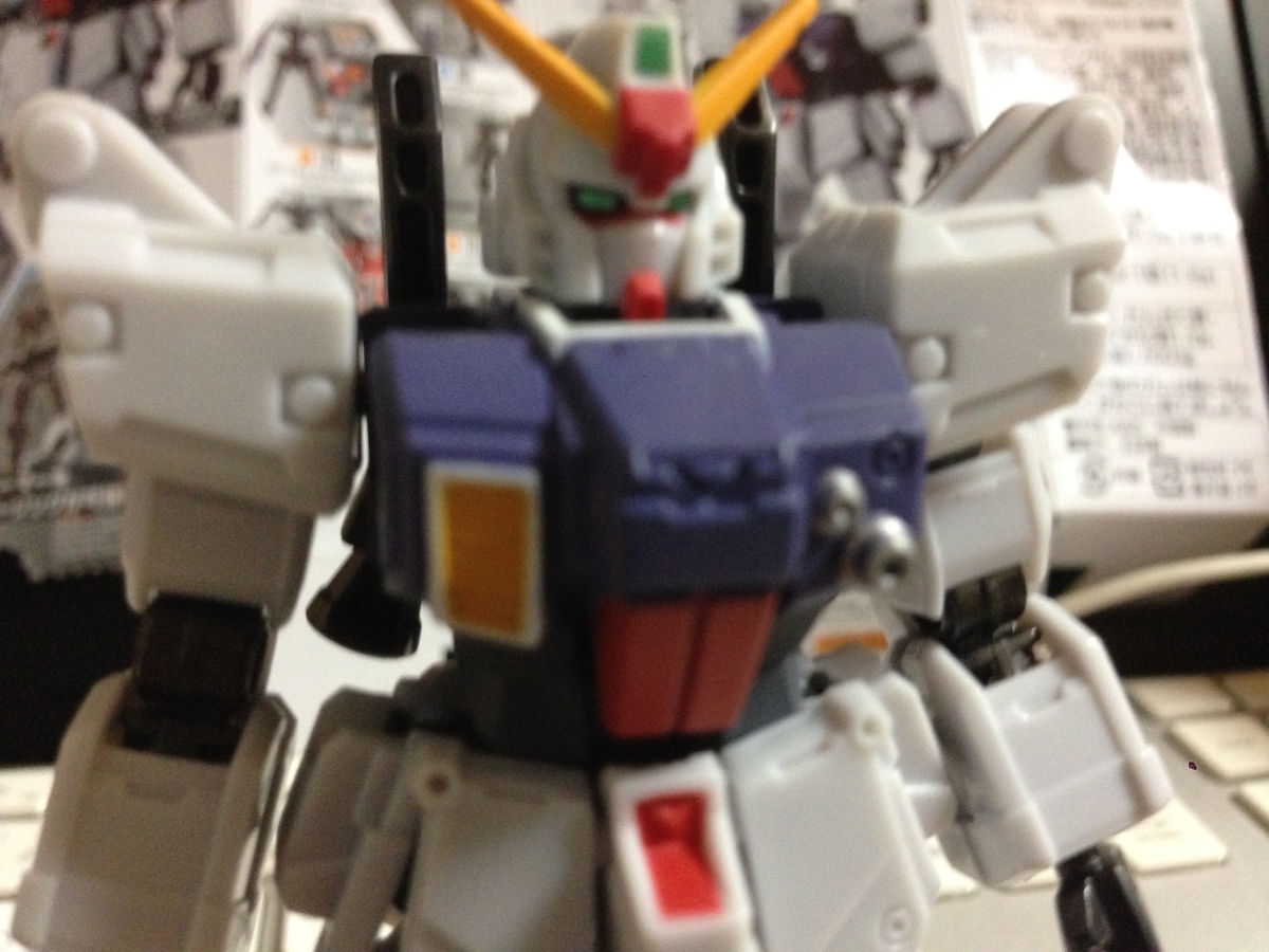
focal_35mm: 33
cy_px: 476
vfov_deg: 42.9
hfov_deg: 55.4
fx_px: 1210
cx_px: 634
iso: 400
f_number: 2.4
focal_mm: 4.12
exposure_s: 1/15
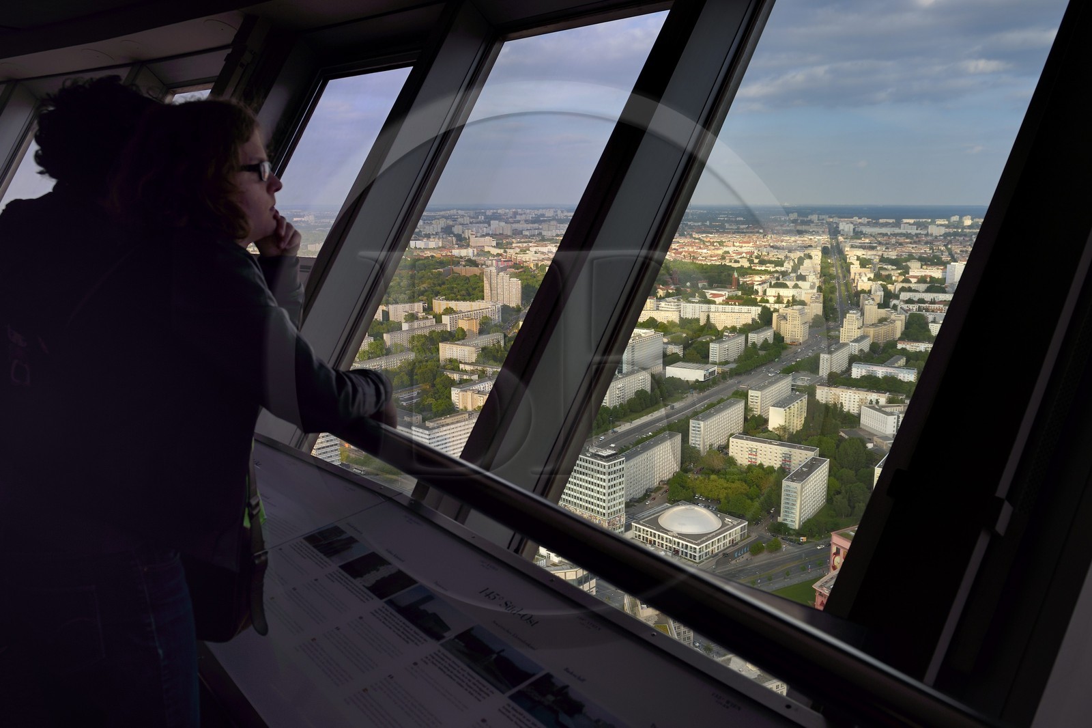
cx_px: 546
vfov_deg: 53.1
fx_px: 728
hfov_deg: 73.8
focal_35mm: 24
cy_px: 364
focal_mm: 24
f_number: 6.3
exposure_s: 1/80
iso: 100
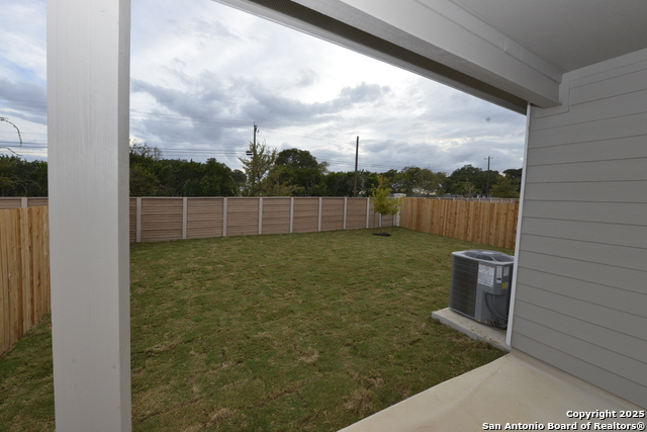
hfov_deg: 104.2
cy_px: 216
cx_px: 324
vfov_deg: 81.2
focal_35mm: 14
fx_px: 252
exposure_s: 1/250
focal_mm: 14
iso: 1250
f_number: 11
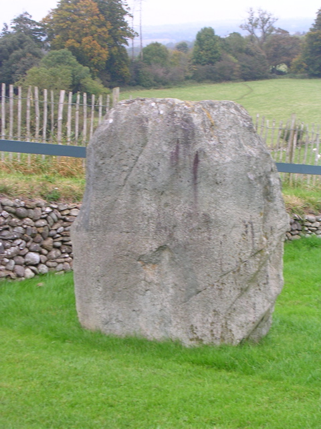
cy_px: 214
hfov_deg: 17.2
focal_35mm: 86
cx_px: 160
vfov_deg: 22.8
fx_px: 1063
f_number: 4.1
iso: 50
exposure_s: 1/64.9
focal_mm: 13
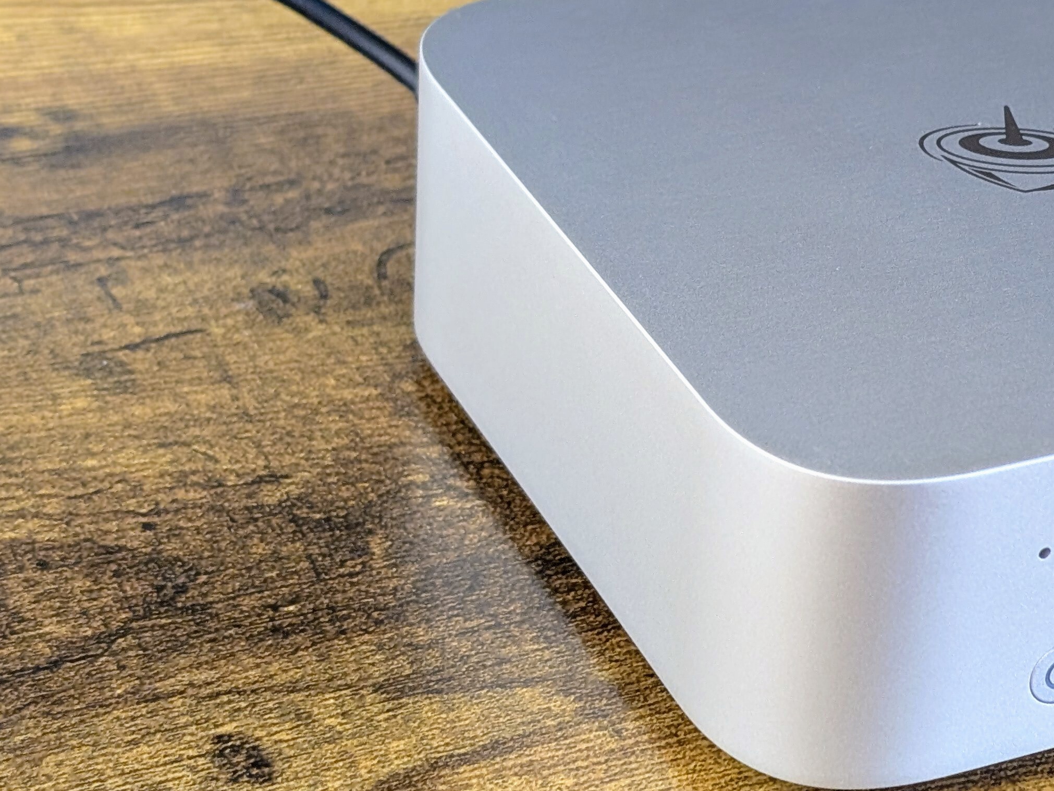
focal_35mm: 99
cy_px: 317
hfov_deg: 19.3
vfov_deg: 14.9
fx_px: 3015
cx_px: 1055
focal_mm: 6.9
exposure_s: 1/24
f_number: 1.68
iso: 69
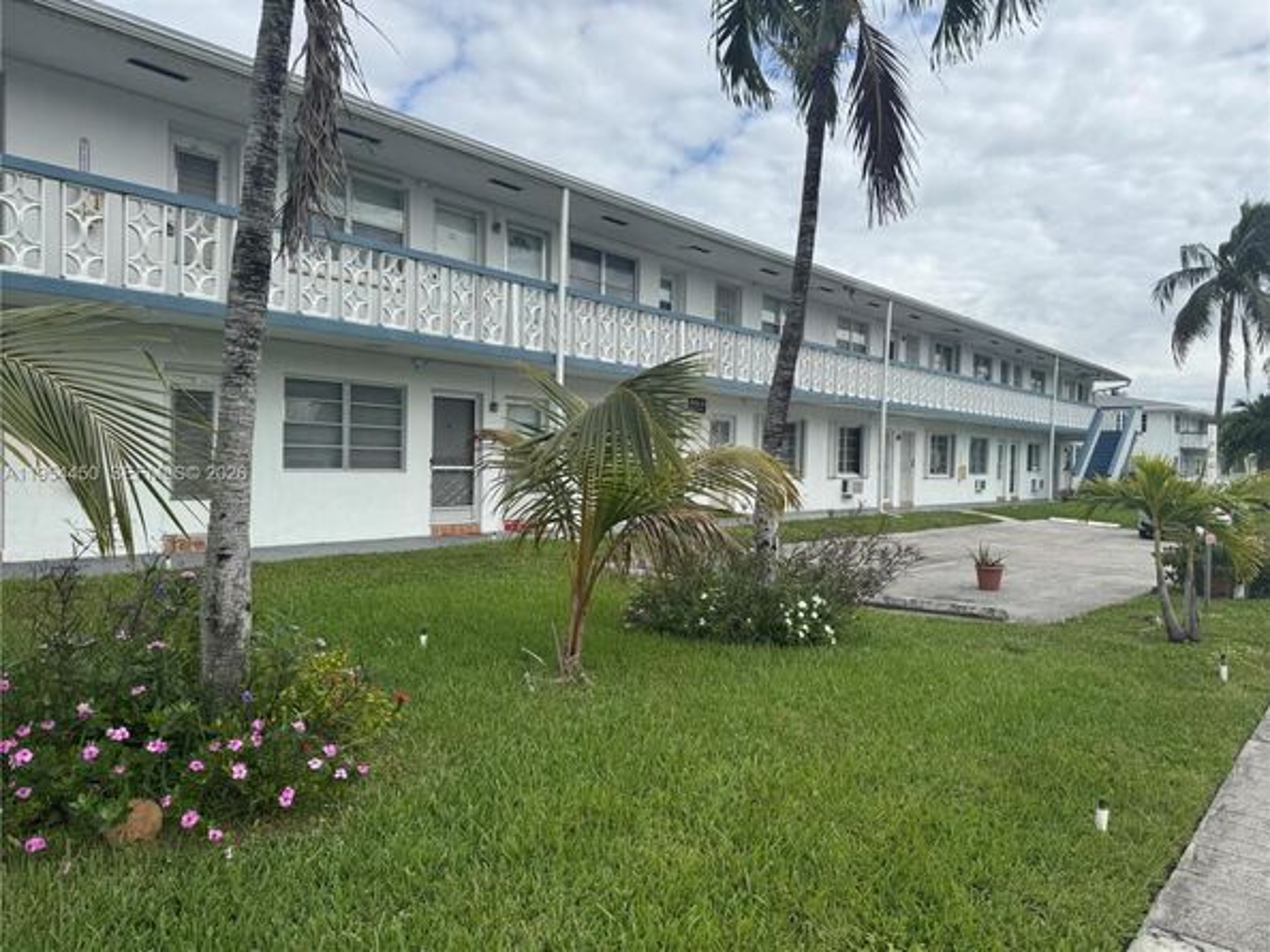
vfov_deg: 56.8
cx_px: 635
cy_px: 476
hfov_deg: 71.6
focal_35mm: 24
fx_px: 880
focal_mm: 6.76
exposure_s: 1/4950
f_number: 1.78
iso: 80
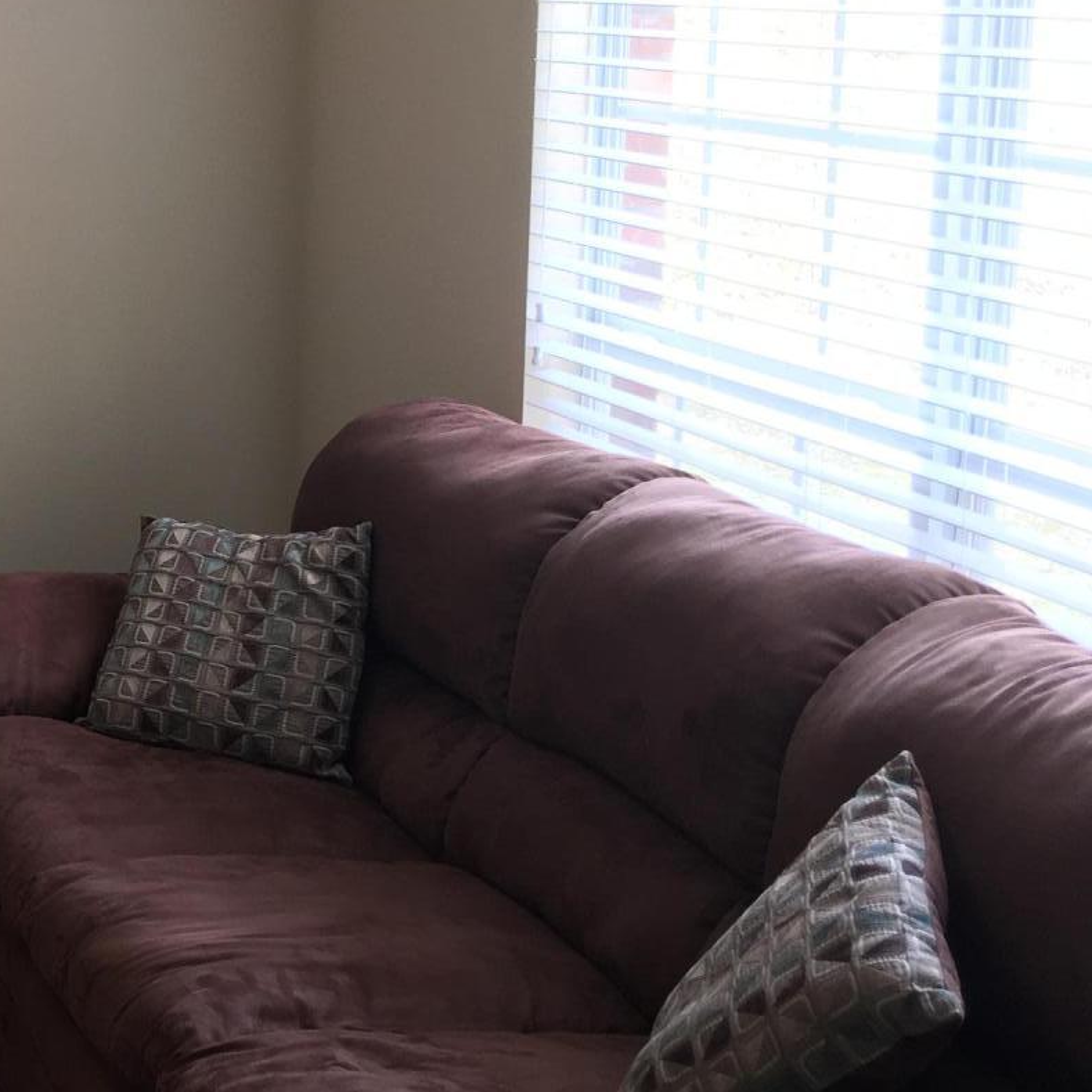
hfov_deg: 23.8
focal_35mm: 65
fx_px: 2320
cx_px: -269
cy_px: 316
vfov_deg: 26.3
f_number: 2.2
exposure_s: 1/40
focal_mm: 4.15
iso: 25
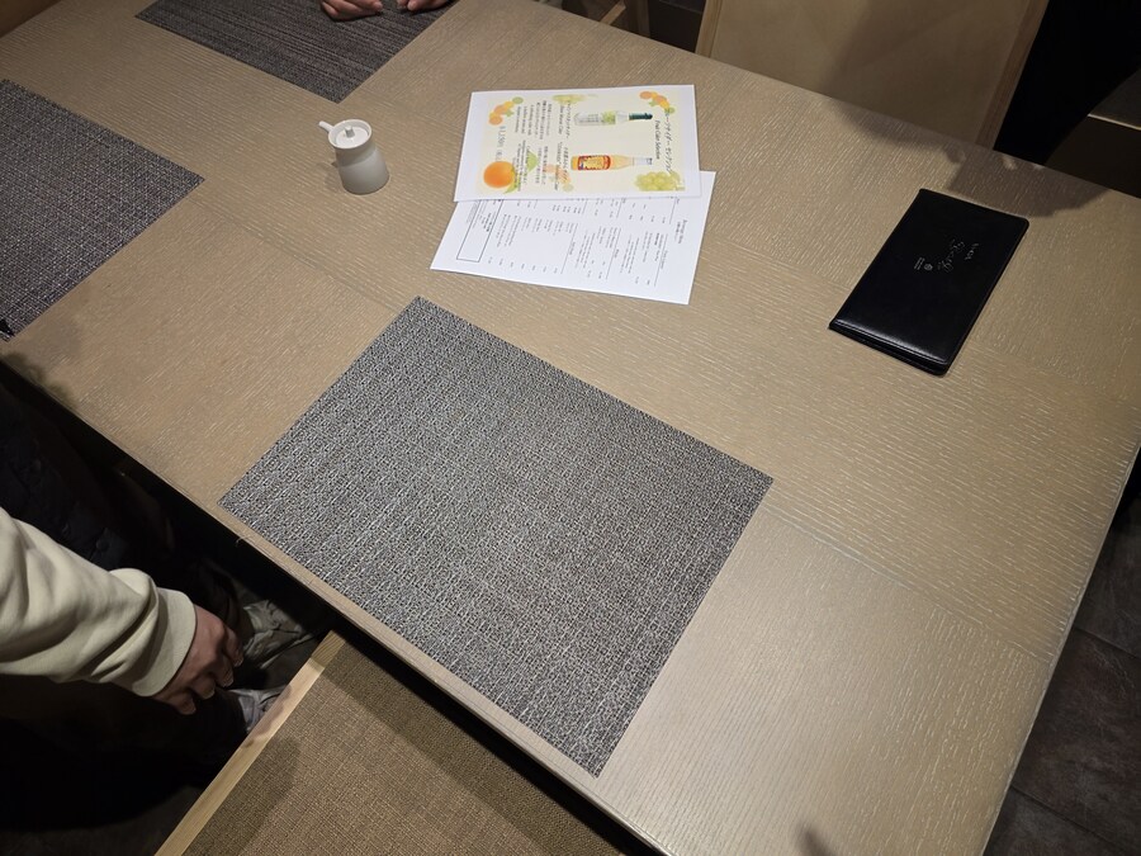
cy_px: 428
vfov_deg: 58.9
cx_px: 570
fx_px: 758
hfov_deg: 73.9
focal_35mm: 23
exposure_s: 1/180
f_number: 1.7
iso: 64
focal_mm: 6.3
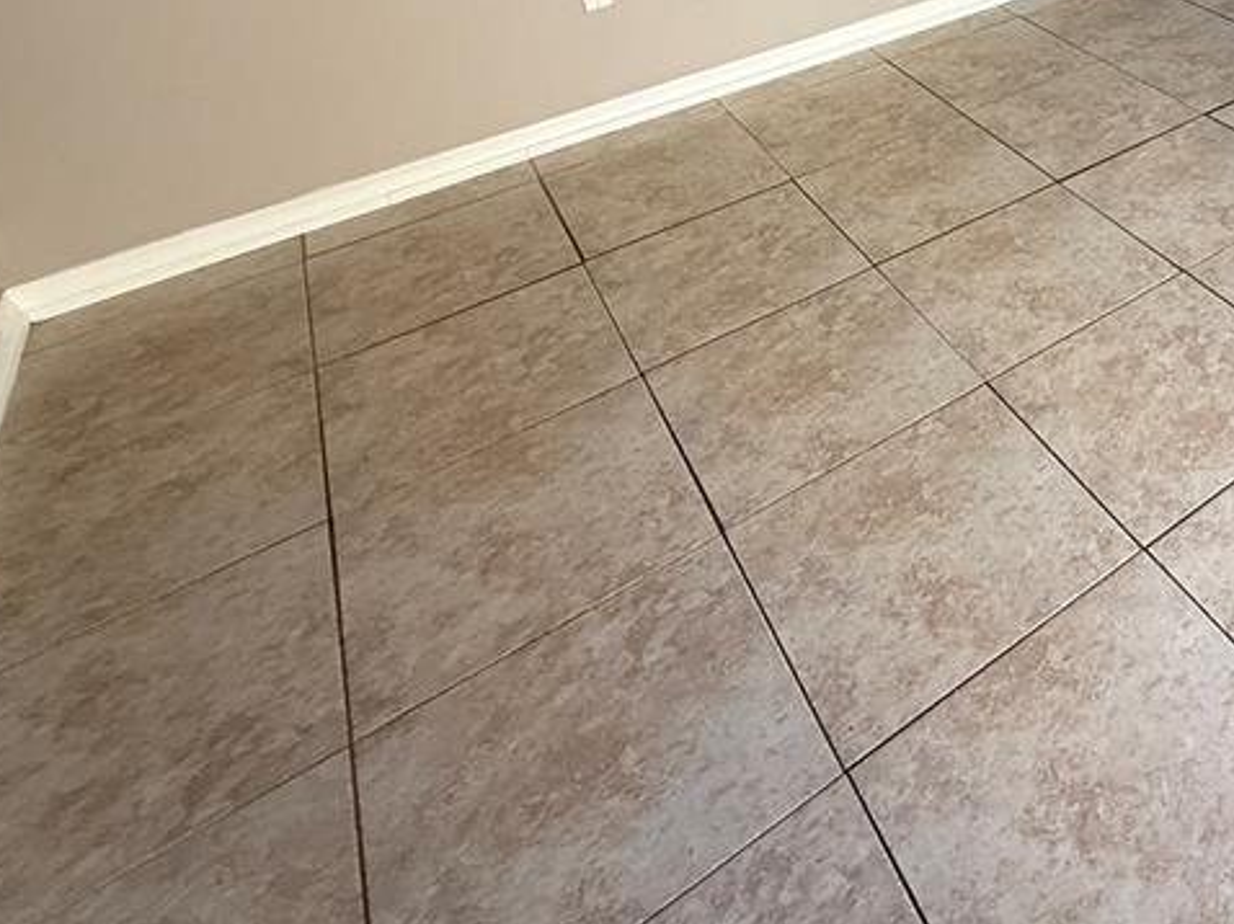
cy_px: -23
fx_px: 1069
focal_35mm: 30
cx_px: 1200
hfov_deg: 50.1
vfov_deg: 40.3
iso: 125
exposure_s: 1/99
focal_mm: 2.22
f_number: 2.2
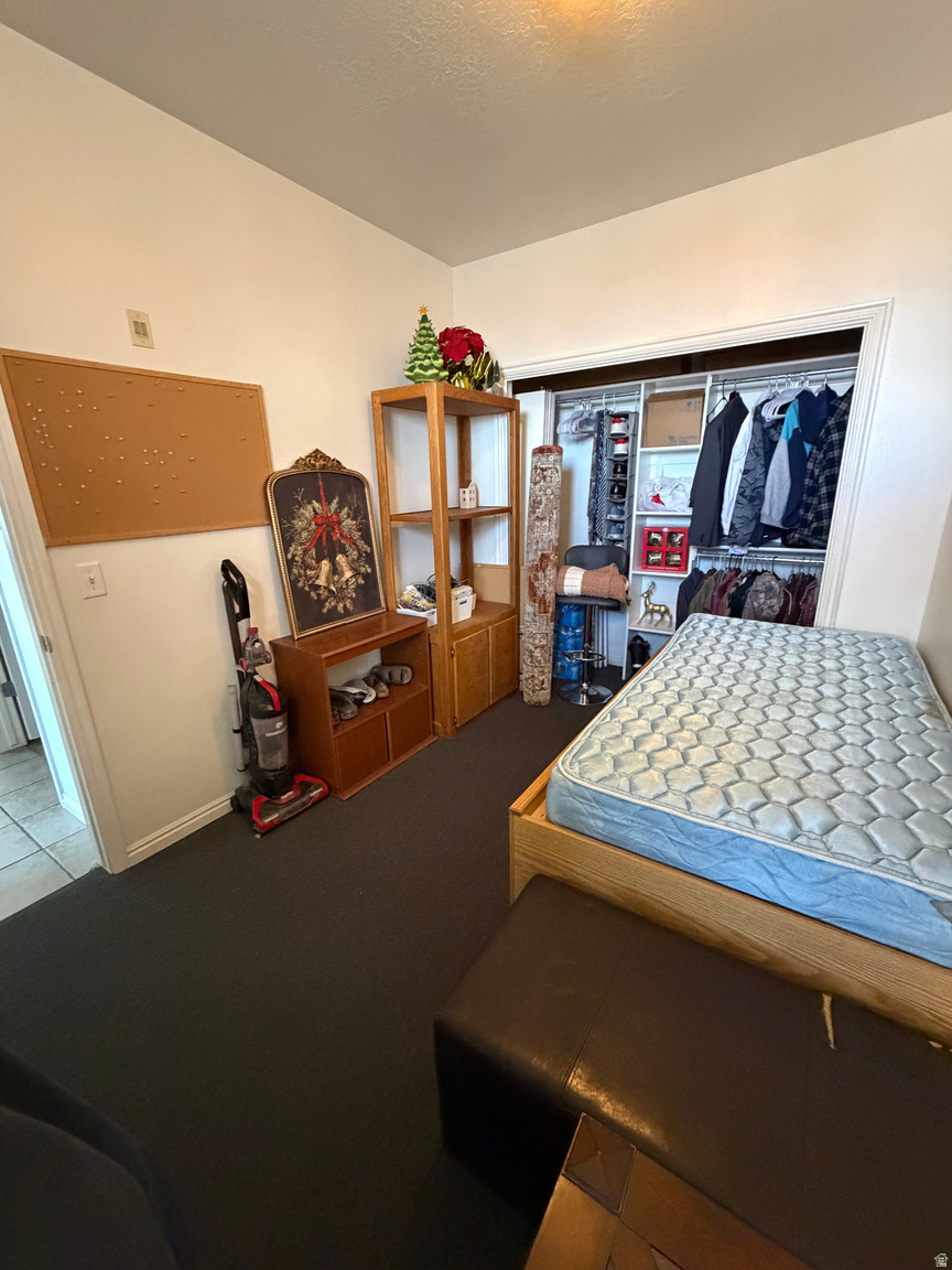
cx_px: 476
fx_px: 513
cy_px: 635
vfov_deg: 102.1
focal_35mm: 14
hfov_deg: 85.7
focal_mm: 2.22
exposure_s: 1/60
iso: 1250
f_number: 2.2
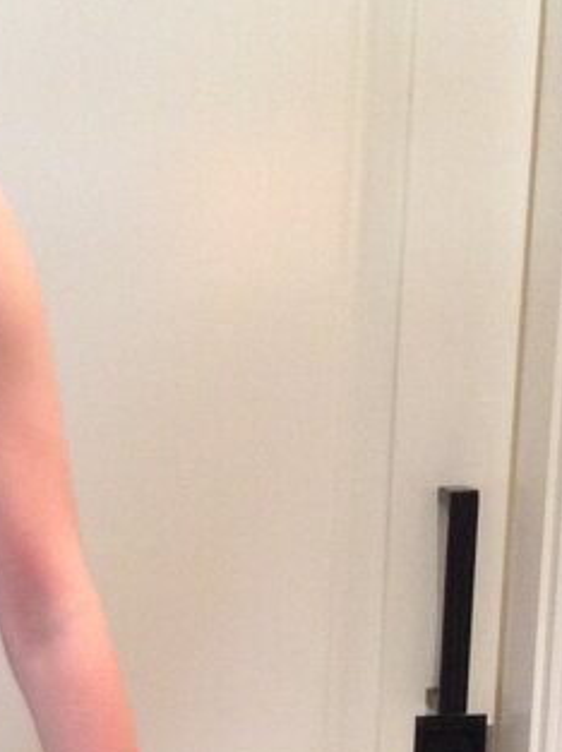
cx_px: -101
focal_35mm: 114
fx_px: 2473
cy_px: 891
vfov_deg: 16.6
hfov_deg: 12.7
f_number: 2.4
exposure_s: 1/20
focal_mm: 4.12
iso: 250
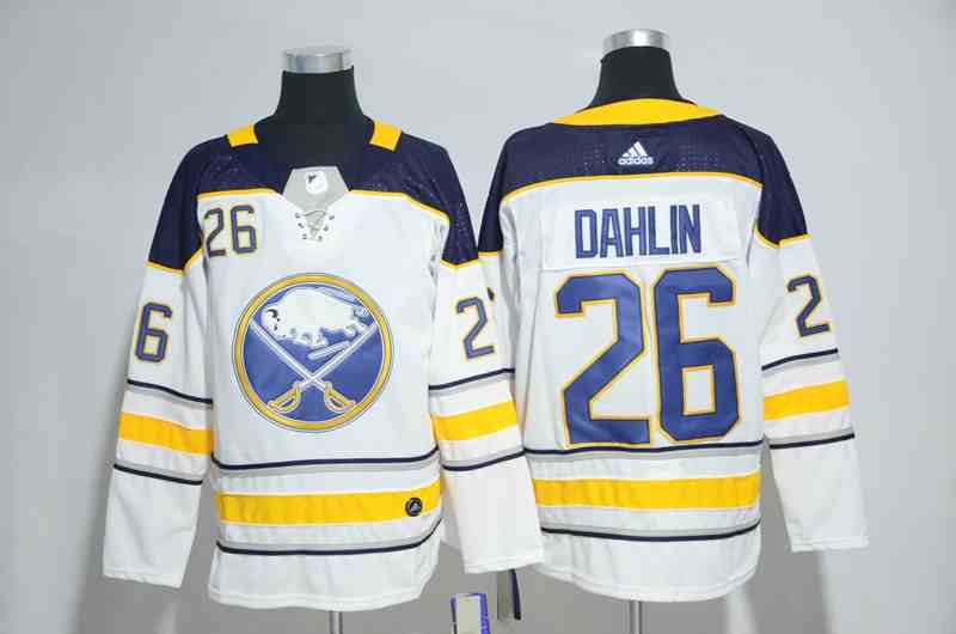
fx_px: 1511
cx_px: 478
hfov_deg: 35.1
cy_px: 317
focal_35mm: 57
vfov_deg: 23.7
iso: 4000
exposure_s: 1/40
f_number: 4.2
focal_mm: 38
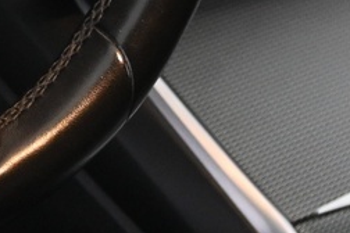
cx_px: -136
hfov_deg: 9.7
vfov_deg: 6.6
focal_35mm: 208
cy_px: -75
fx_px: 2018
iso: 1400
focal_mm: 21.5
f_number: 4
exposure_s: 1/30
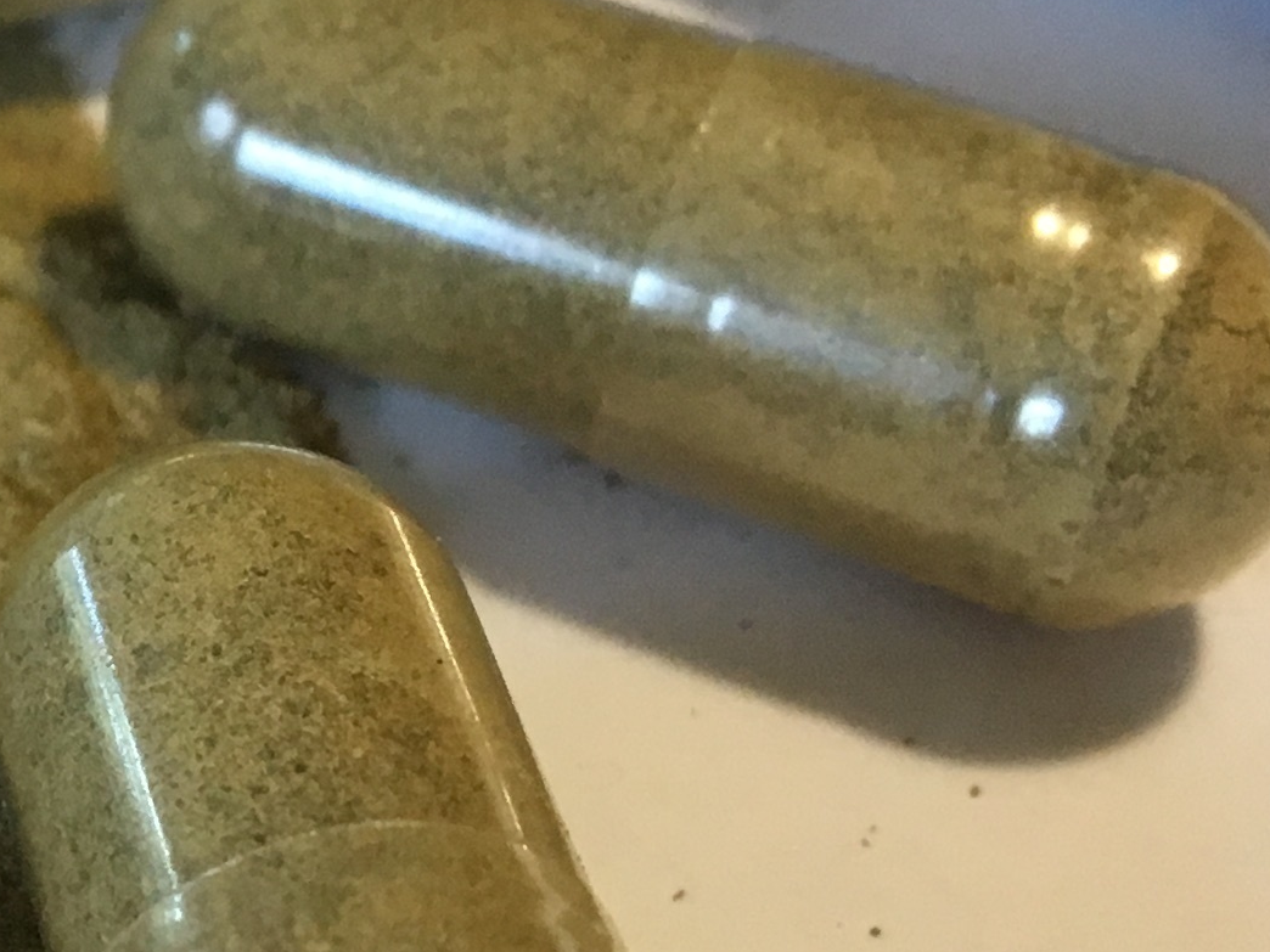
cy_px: 327
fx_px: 4109
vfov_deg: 13.2
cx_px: -712
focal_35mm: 112
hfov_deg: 15.9
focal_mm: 4.15
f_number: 2.2
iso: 40
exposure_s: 1/30
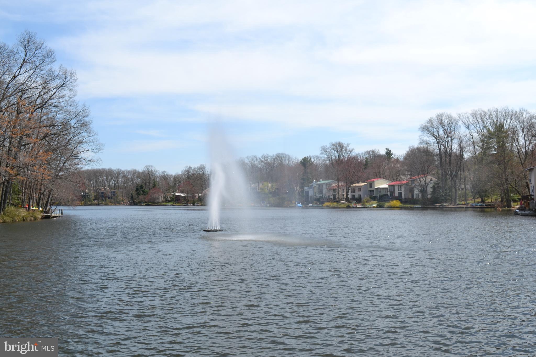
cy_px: 178
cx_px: 268
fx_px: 536
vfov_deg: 36.9
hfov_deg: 53.1
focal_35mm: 36
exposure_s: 1/320
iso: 100
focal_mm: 24
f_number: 9
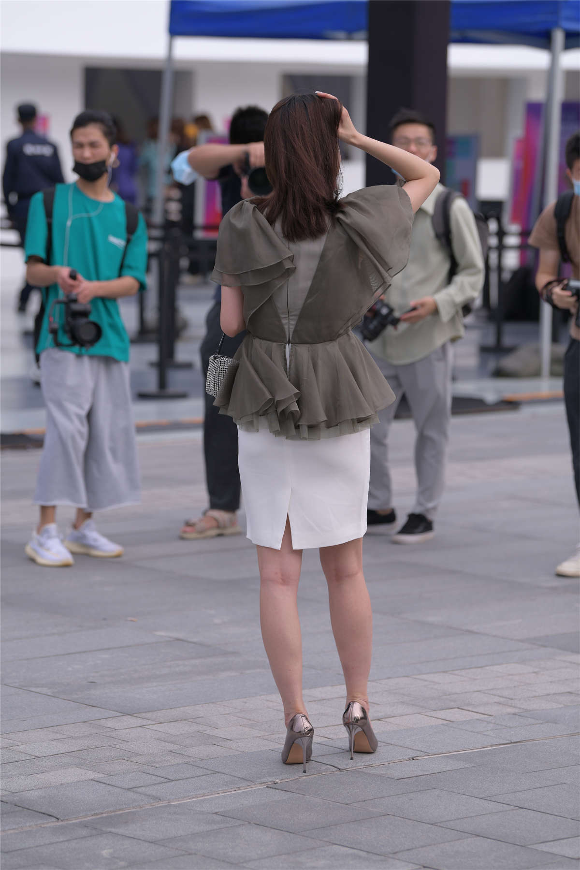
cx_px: 290
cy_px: 435
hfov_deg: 10.5
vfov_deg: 15.8
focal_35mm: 130
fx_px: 3141
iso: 125
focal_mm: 130
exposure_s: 1/800
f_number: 3.5
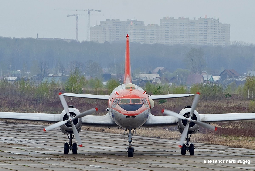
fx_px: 1419
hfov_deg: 10.3
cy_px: 86
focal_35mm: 200
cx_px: 128
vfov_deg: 6.9
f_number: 9
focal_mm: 200
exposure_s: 1/640
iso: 800
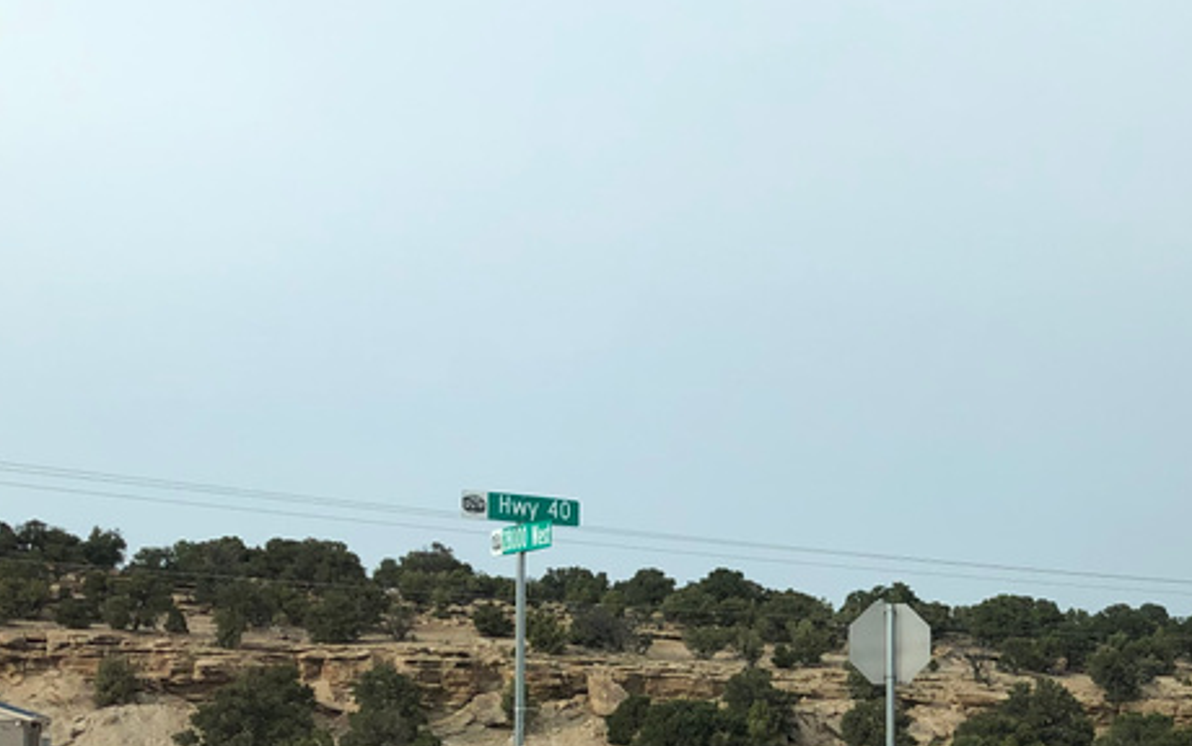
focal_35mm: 66
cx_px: 1163
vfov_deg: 19.4
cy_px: 679
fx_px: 2145
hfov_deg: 29.2
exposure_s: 1/631
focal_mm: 3.99
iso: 20
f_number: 1.8
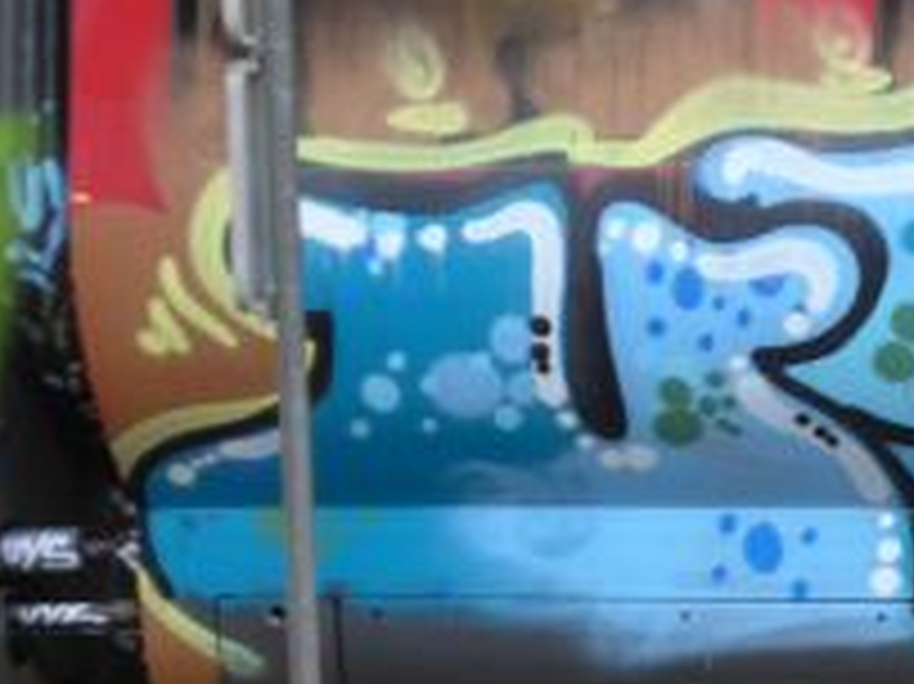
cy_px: 650
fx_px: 4037
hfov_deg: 12.7
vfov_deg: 9.6
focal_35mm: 153
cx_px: 1009
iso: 400
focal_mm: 12.7
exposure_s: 1/15
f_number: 3.7
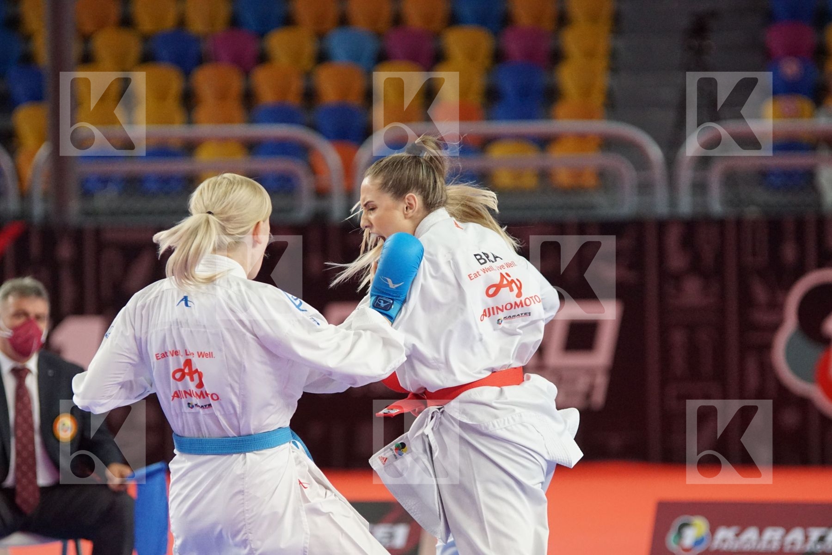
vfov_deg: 6.1
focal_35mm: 225
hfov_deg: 9.1
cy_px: 278
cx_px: 416
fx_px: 5200
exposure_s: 1/1600
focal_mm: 150
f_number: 2.8
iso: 3200
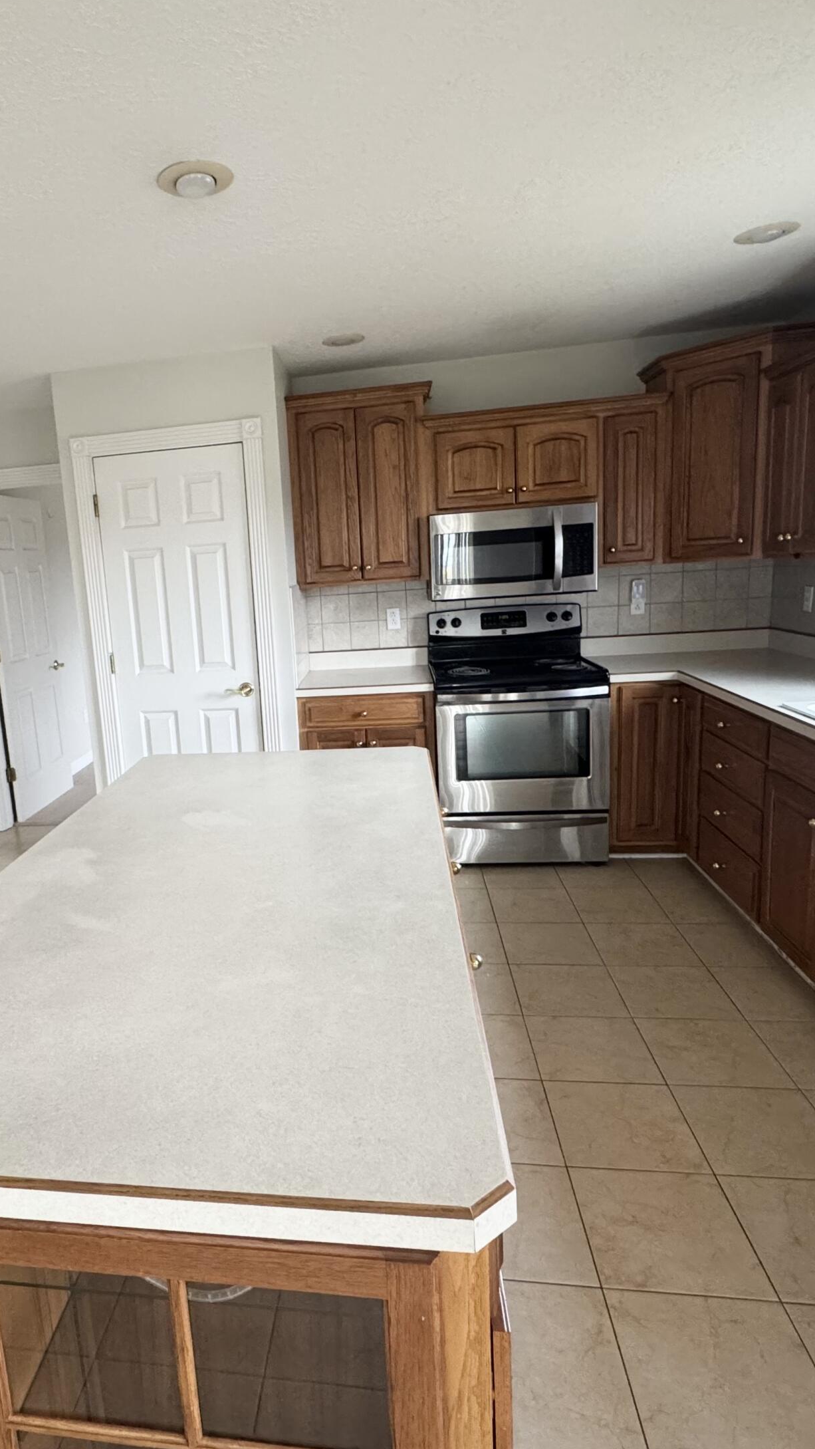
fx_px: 807
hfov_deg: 52.4
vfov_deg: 83.8
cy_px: 718
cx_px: 259
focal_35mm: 21
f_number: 2.2
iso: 400
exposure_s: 1/60
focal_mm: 2.22
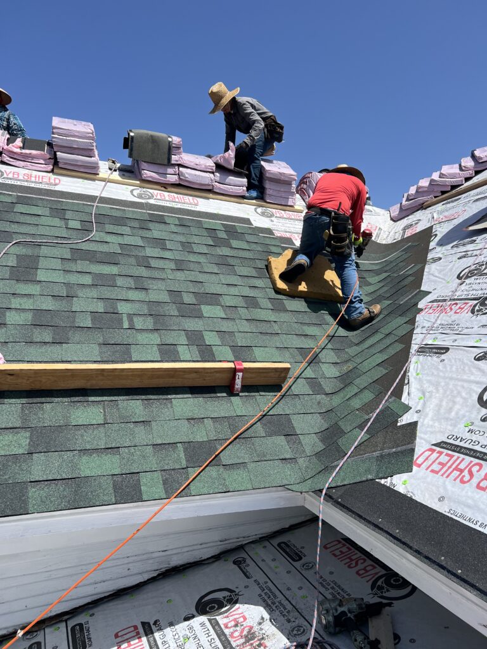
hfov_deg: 53.1
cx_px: 244
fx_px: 488
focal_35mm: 26
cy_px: 324
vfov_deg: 67.3
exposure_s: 1/4630
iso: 50
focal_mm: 5.7
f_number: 1.5
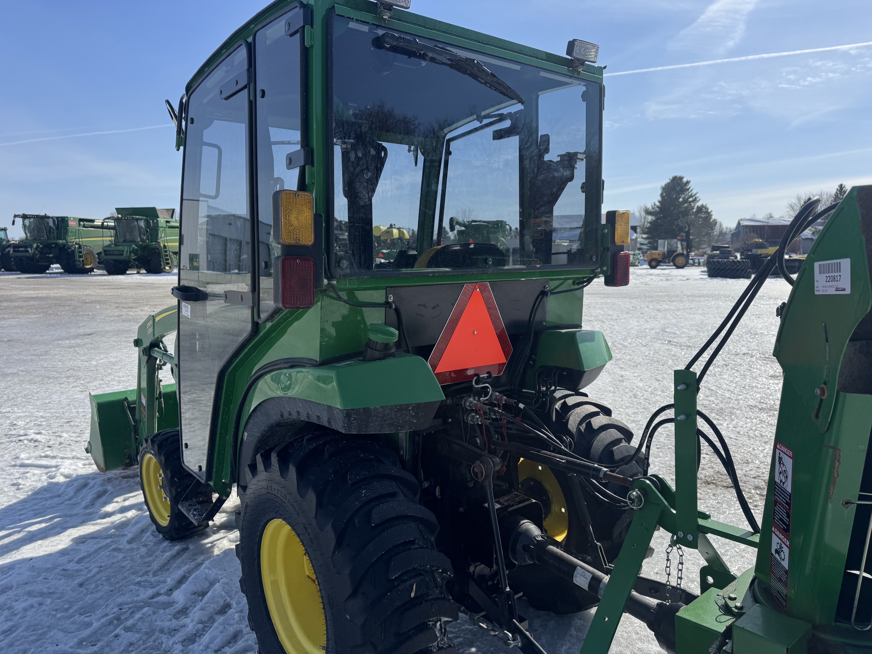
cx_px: 436
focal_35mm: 24
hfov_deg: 71.6
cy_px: 327
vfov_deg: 56.8
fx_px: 605
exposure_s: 1/7092
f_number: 1.78
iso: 80
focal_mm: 6.76
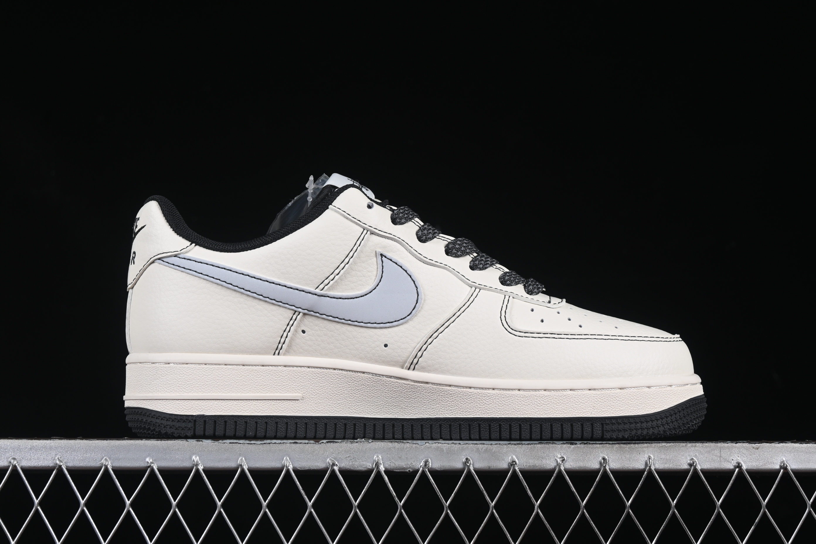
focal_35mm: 75
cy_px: 272
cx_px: 408
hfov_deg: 27.0
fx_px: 1700
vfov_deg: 18.2
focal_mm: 50
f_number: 8
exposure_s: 1/80
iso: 160
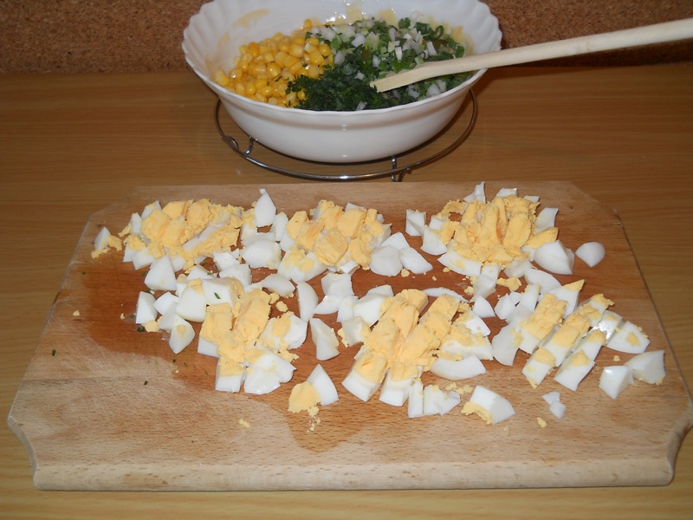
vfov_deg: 35.1
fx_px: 821
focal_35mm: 41
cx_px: 346
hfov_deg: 45.8
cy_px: 260
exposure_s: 1/30
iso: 80
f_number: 3.1
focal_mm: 6.72
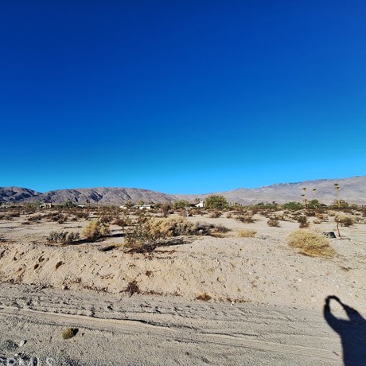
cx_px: 125
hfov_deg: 84.7
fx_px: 191
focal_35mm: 16
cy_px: 185
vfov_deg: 87.4
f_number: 2.2
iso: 40
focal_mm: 1.74
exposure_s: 1/1176
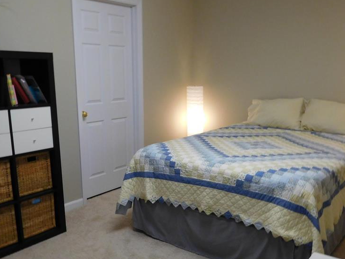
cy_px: 159
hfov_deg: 52.6
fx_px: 349
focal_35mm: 35
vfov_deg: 40.5
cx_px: 182
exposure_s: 1/30
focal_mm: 4.5
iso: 280
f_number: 3.4
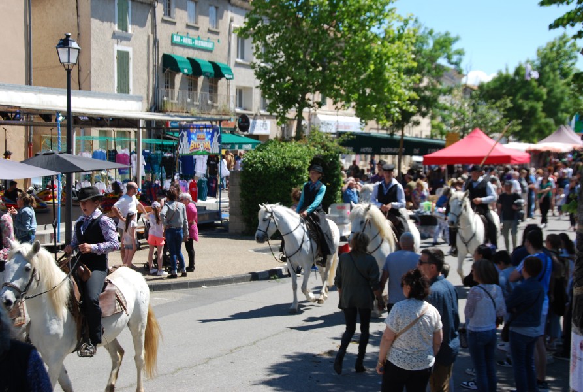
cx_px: 292
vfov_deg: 21.7
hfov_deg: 31.8
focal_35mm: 63
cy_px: 196
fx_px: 1023
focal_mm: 42
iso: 100
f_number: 7.1
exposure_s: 1/200
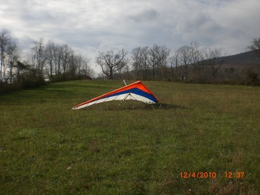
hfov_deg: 49.0
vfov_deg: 37.7
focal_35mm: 38
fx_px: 285
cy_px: 98
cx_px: 130
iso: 50
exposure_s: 1/640
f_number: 4.4
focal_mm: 6.3
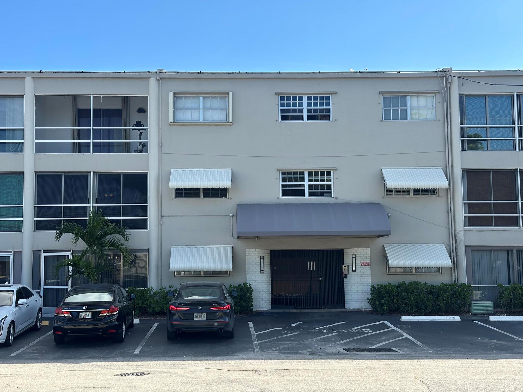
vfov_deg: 29.7
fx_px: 740
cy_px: 195
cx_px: 266
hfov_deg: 38.9
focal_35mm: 49
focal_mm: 6.86
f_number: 1.78
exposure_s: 1/1613
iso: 64
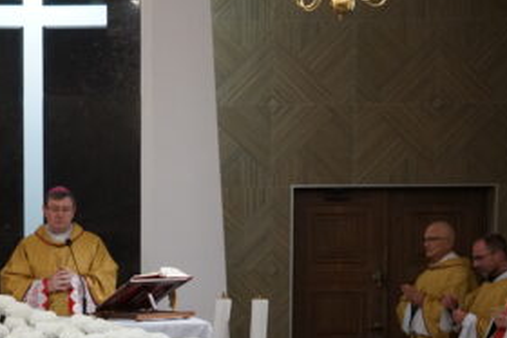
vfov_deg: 14.6
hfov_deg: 21.6
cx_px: 49
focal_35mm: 92
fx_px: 1296
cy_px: 347
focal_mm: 43
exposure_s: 1/80
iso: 2500
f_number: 4.5
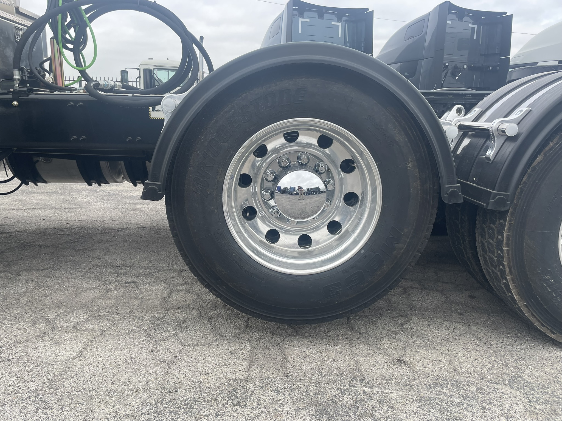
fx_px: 422
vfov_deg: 53.1
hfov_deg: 67.3
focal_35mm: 26
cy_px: 210
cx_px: 281
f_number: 1.6
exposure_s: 1/584
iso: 32
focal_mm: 4.2
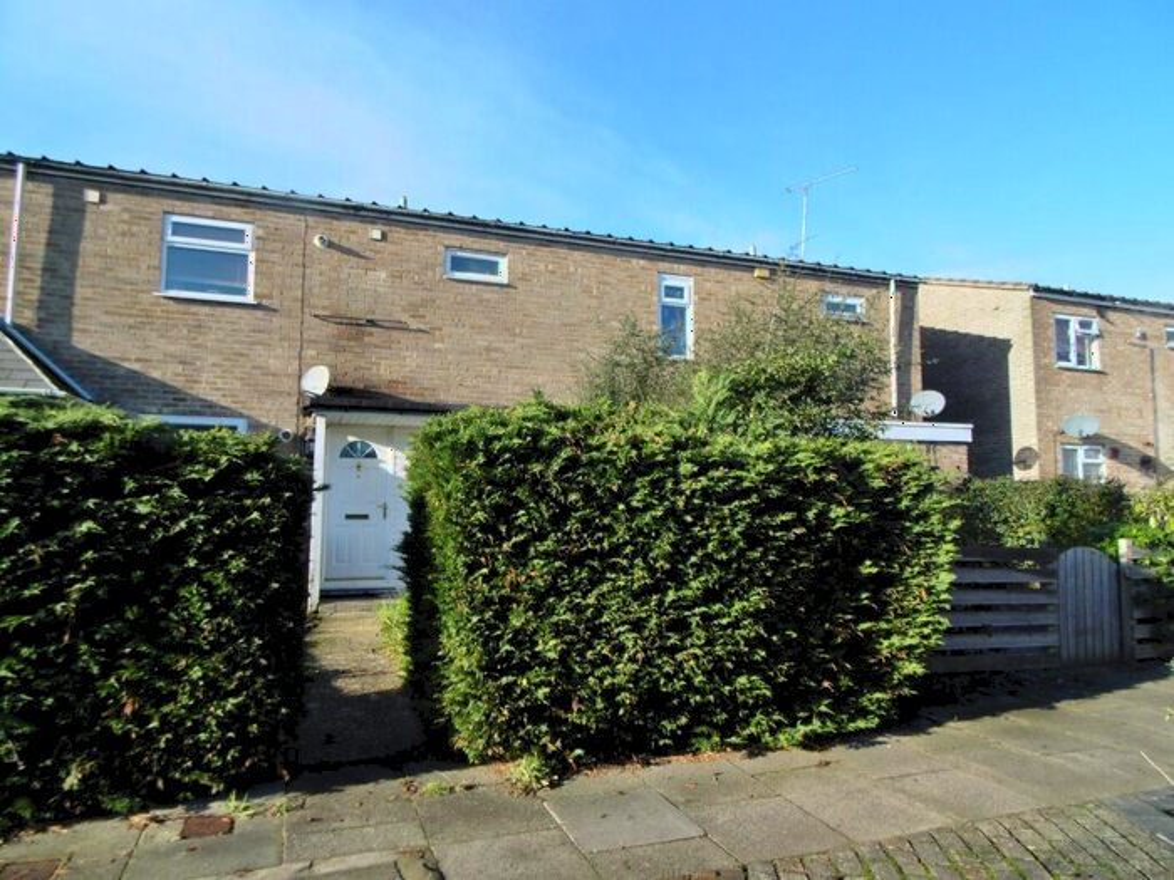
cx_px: 587
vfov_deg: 61.1
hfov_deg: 76.4
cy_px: 440
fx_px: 746
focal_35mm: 22
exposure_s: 1/640
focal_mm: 4
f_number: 3
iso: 100
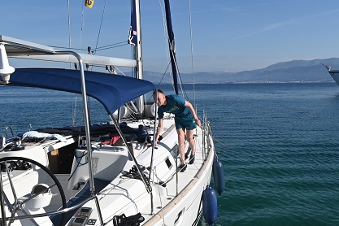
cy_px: 100
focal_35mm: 41
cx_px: 262
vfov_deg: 32.6
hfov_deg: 45.5
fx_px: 386
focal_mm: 12
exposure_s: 1/500
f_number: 8
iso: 100
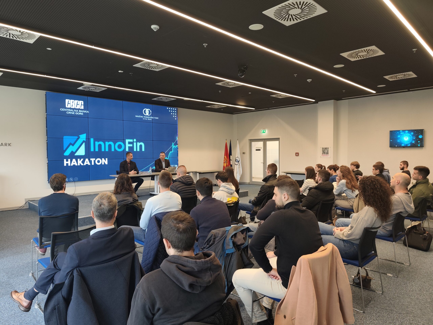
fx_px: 288
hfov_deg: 73.9
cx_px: 216
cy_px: 162
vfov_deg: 58.9
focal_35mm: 23
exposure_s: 1/50
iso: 320
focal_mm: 6.19
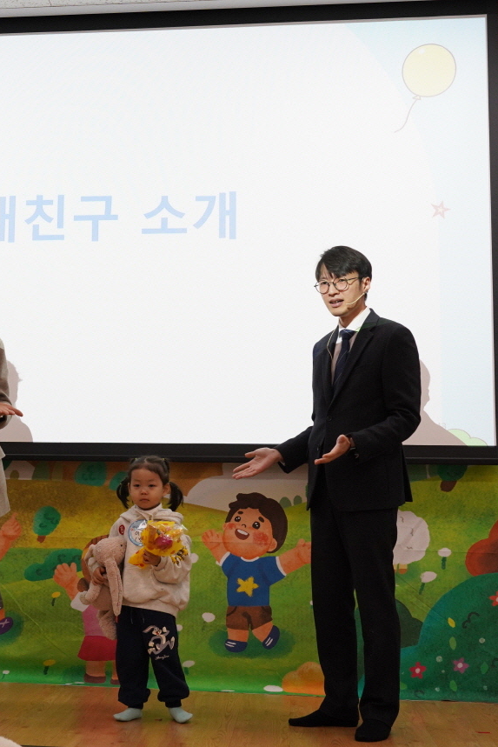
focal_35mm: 56
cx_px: 143
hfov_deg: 24.0
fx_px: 1161
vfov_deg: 35.6
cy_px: 376
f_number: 5.6
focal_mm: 37
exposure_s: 1/250
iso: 2500
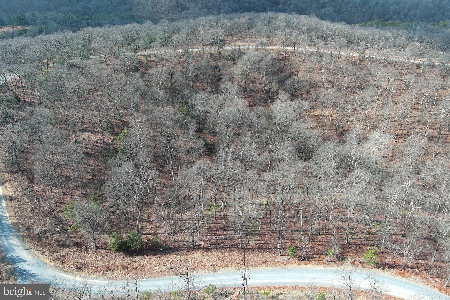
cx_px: 225
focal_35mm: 29
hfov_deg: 63.7
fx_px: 362
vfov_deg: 45.0
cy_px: 150
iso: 100
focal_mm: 10.57
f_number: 2.8
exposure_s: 1/295
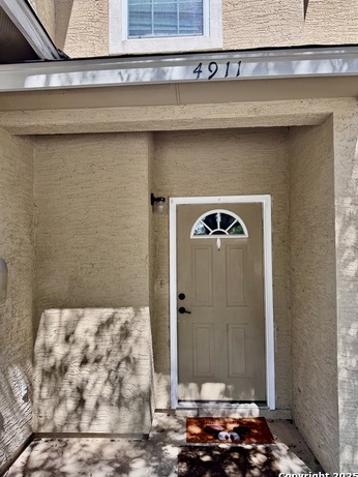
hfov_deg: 54.9
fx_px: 345
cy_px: 246
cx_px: 175
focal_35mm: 25
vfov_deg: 69.4
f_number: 1.78
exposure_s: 1/802
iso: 80
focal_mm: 6.76
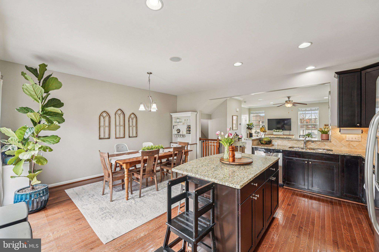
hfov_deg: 104.3
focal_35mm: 14
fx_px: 147
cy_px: 126
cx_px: 190
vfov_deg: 81.2
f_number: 8
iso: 500
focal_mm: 14
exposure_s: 1/30
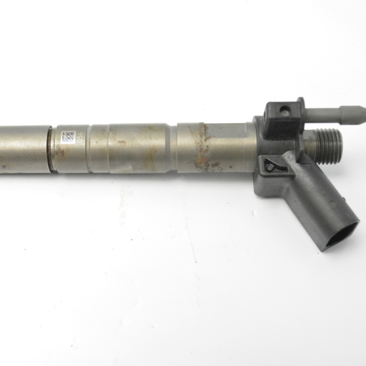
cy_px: 183
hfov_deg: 29.4
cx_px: 132
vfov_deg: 29.6
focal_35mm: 58
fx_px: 694
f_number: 5.6
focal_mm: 30
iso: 6400
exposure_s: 1/640
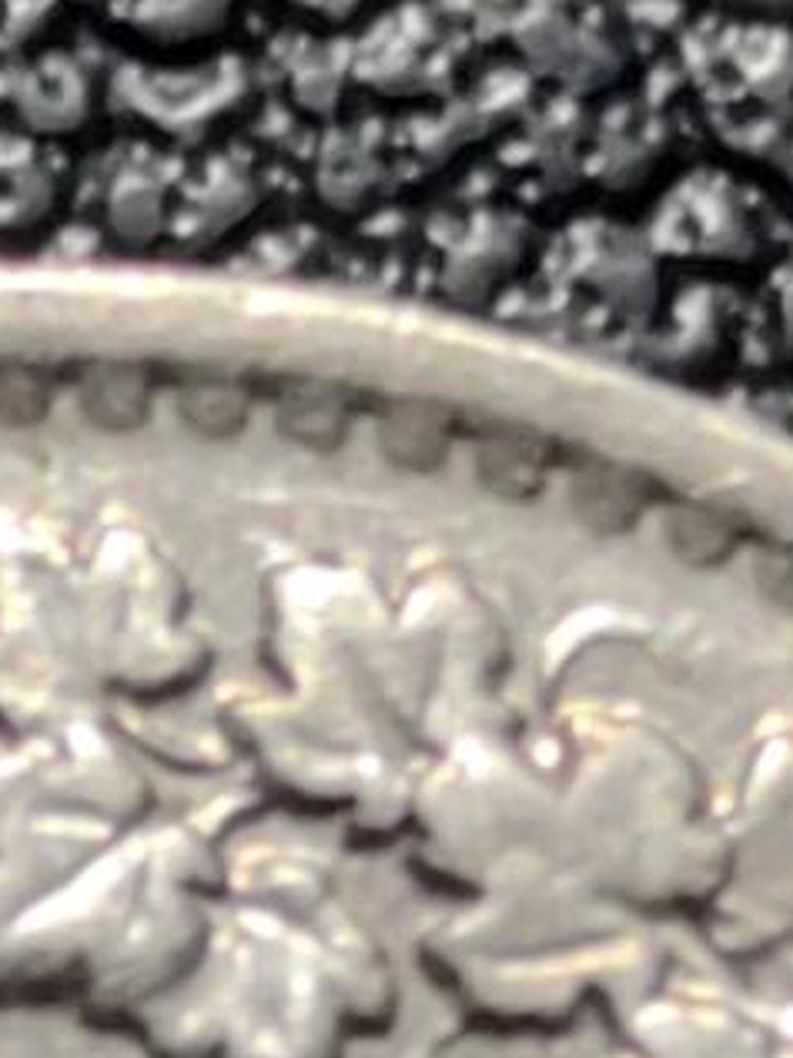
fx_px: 14448
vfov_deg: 4.2
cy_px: 1905
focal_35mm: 473
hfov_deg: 3.1
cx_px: -7
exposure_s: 1/100
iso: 50
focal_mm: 5.75
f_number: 2
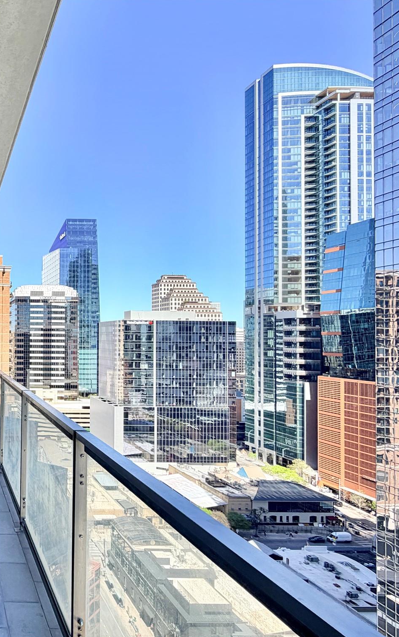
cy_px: 320
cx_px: -13
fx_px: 348
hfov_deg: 47.7
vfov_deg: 85.1
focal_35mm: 20
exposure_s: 1/686
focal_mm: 2.22
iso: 40
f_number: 2.2
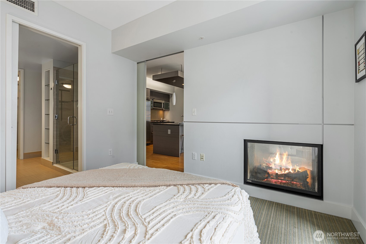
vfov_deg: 73.7
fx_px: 163
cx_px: 183
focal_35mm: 16
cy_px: 122
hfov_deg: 96.7
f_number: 11
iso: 100
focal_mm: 16
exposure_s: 1/3
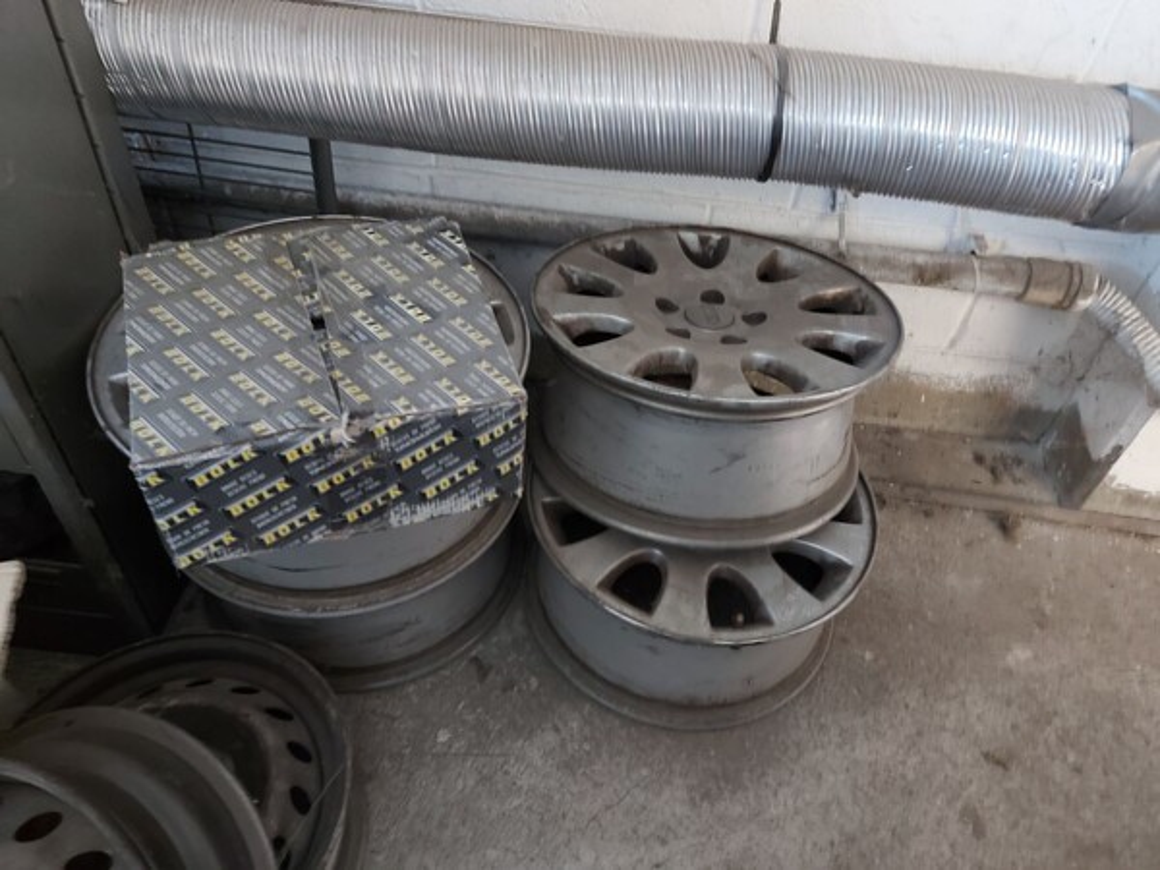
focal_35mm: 24
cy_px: 435
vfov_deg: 56.8
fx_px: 804
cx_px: 580
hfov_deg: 71.6
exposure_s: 1/20
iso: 400
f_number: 1.8
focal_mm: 5.23
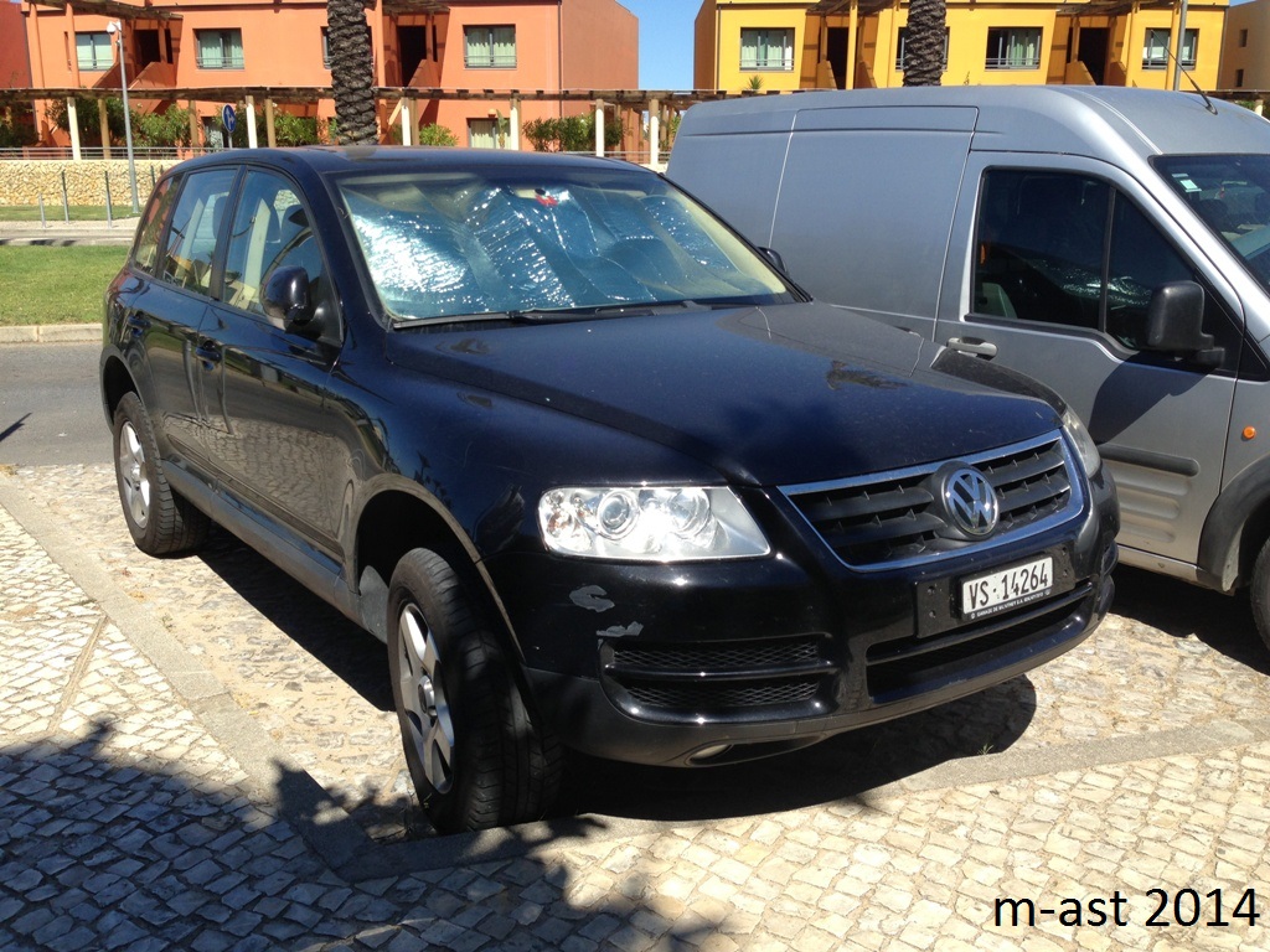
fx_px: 1211
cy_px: 476
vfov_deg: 42.9
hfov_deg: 55.4
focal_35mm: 33
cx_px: 635
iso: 50
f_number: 2.4
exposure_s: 1/1153
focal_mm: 4.13
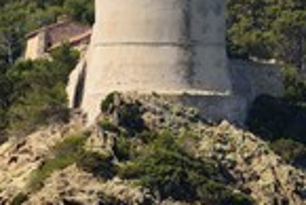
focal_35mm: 578
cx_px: -8
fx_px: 4918
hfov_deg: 3.6
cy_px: 129
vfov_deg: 2.4
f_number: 8
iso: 200
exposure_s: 1/640
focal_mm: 200
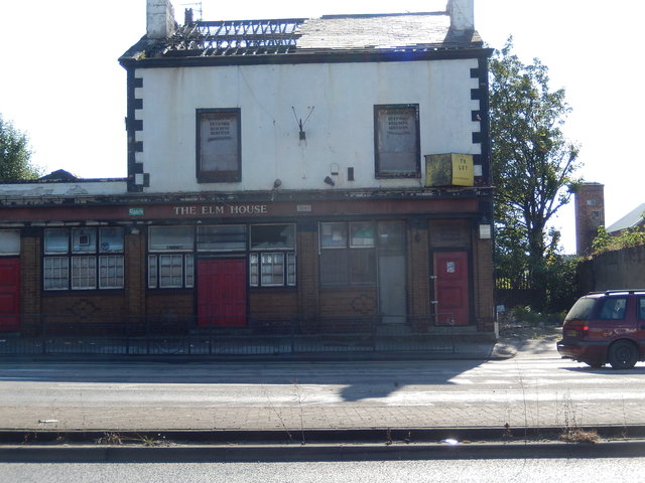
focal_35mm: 51
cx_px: 322
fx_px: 950
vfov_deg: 28.6
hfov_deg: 37.5
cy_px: 242
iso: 125
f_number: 4.5
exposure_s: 1/400
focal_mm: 9.2
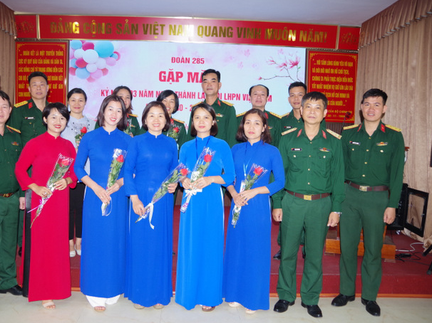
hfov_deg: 59.8
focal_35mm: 30
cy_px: 164
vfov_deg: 46.8
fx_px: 374
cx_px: 192
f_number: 3.5
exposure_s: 1/50
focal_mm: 18
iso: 400
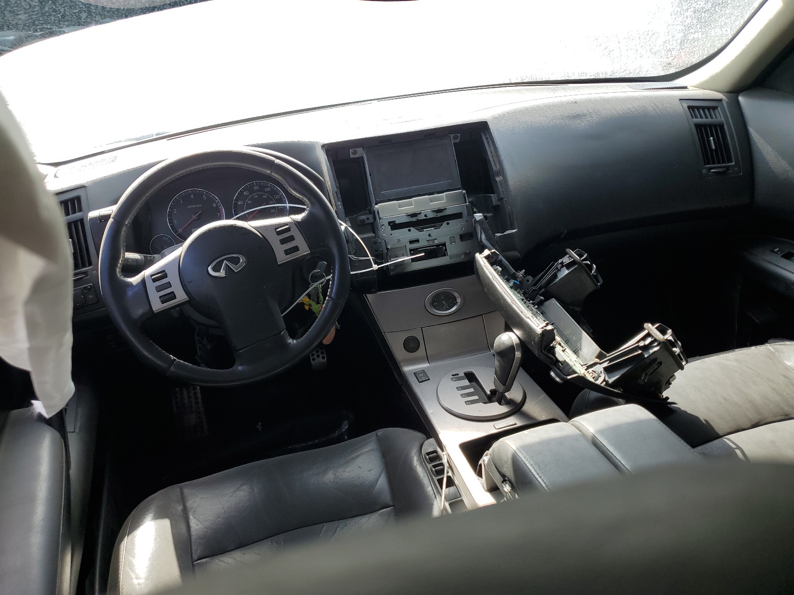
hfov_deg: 67.3
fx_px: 596
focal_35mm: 26
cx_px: 397
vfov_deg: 53.1
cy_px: 298
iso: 50
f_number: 1.5
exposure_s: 1/400
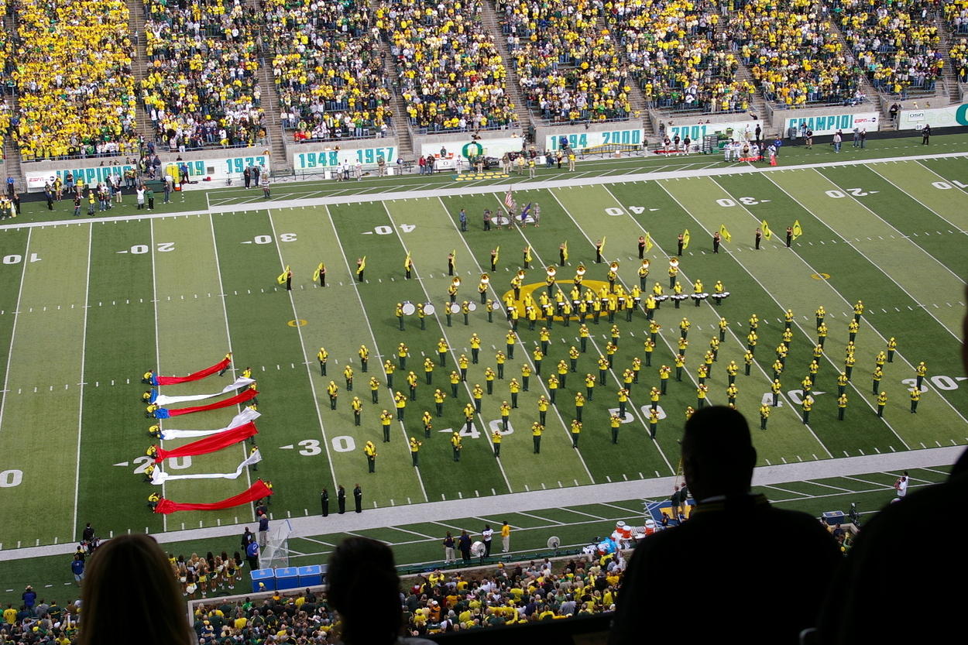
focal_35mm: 60
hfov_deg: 33.4
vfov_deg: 22.6
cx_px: 484
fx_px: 1613
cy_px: 322
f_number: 6.7
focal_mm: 40
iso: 200
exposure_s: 1/500
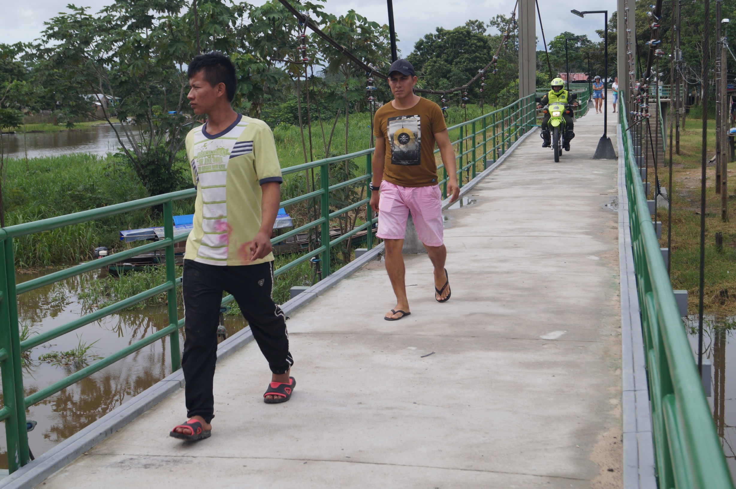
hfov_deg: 38.2
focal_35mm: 52
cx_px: 368
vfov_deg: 25.9
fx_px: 1062
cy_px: 244
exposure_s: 1/250
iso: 100
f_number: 9
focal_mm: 35
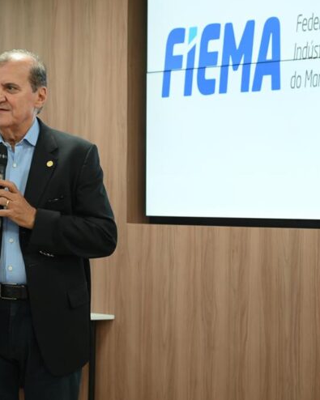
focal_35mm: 77
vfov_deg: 24.8
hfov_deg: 19.5
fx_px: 912
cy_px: 200
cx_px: 31
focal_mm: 54
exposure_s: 1/160
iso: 2000
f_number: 4
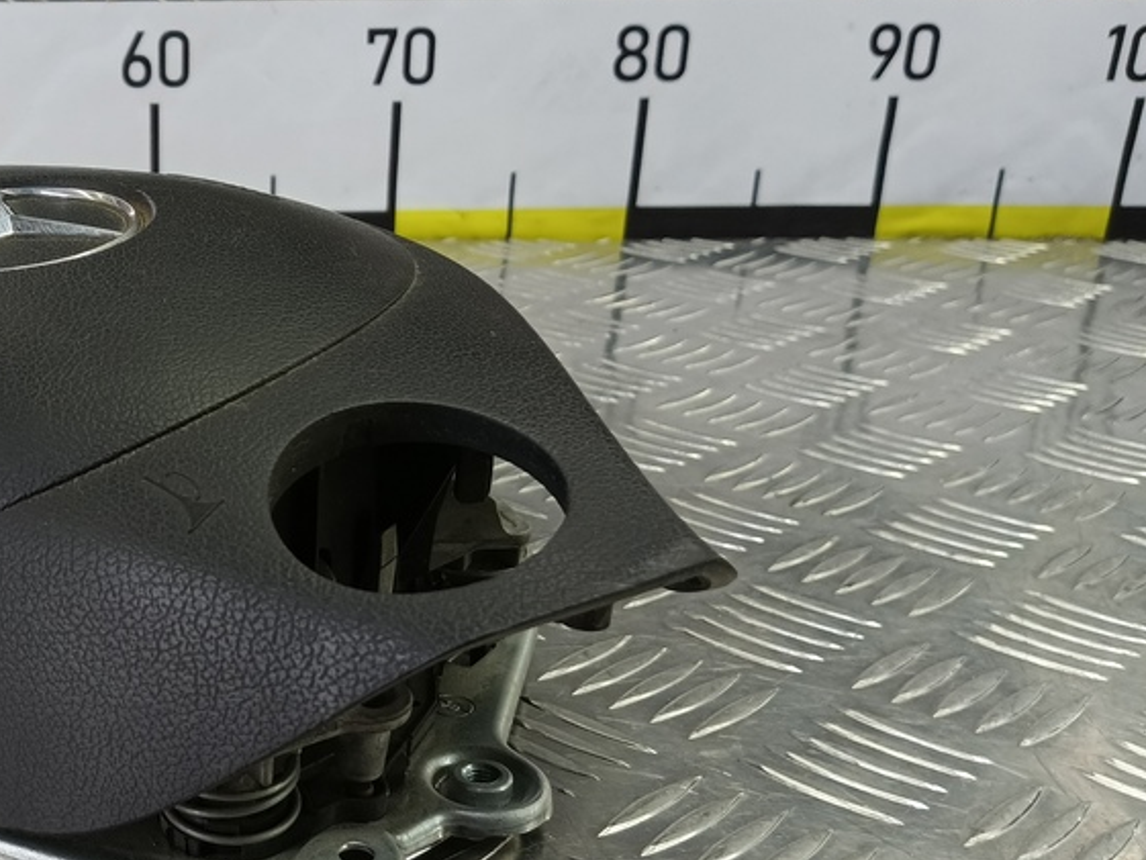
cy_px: 529
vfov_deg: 34.2
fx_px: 1391
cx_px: 133
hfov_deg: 41.5
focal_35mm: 42
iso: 139
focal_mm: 4.11
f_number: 1.6
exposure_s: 1/50
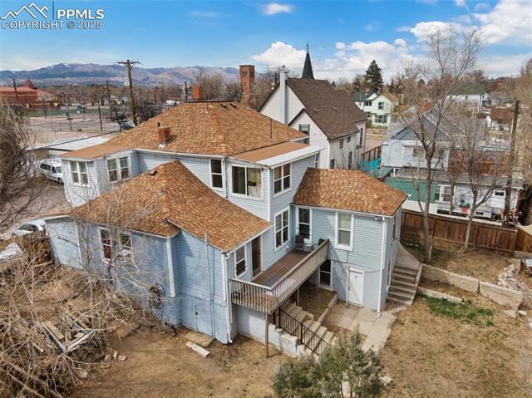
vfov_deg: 56.8
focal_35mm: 24
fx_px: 369
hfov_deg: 71.6
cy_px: 199
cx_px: 266
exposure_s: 1/40
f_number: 2.8
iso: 100
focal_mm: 4.39
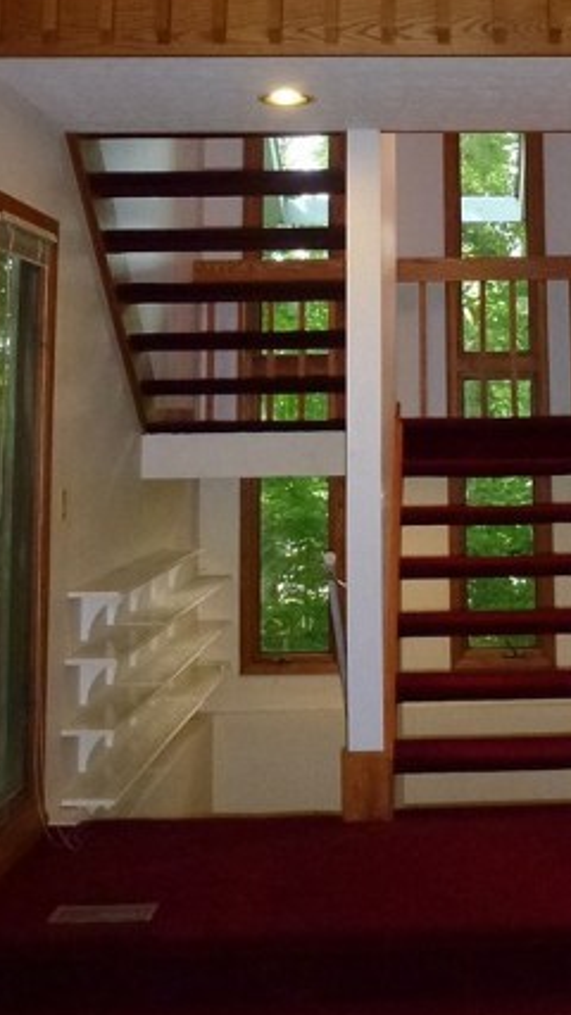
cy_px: 190
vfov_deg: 41.7
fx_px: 1266
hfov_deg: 24.9
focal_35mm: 47
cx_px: 476
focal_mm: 4.3
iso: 400
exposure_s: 1/60
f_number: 3.3
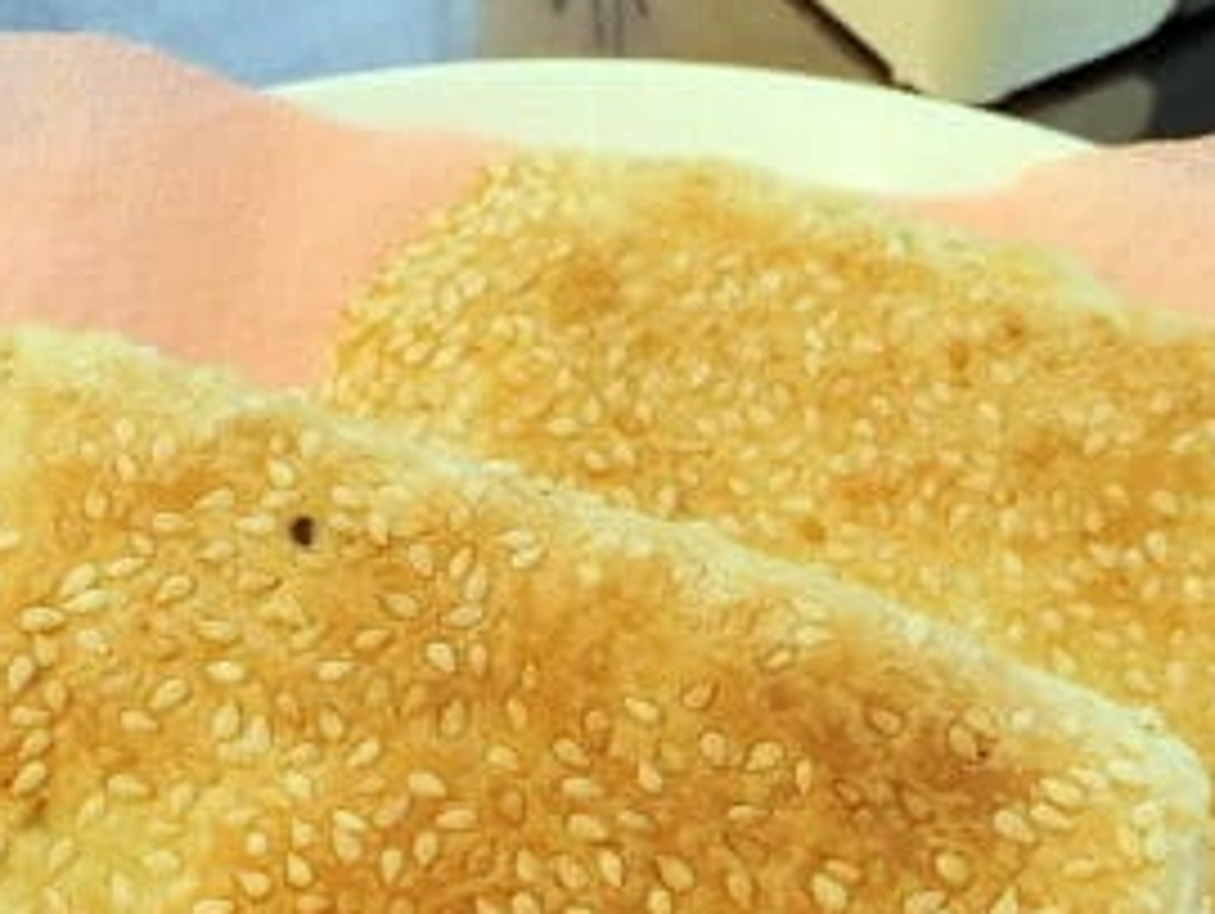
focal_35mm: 74
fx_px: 2600
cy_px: 1157
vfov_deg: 18.6
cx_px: 446
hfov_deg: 26.2
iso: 320
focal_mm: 5.4
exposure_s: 1/125
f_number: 2.8
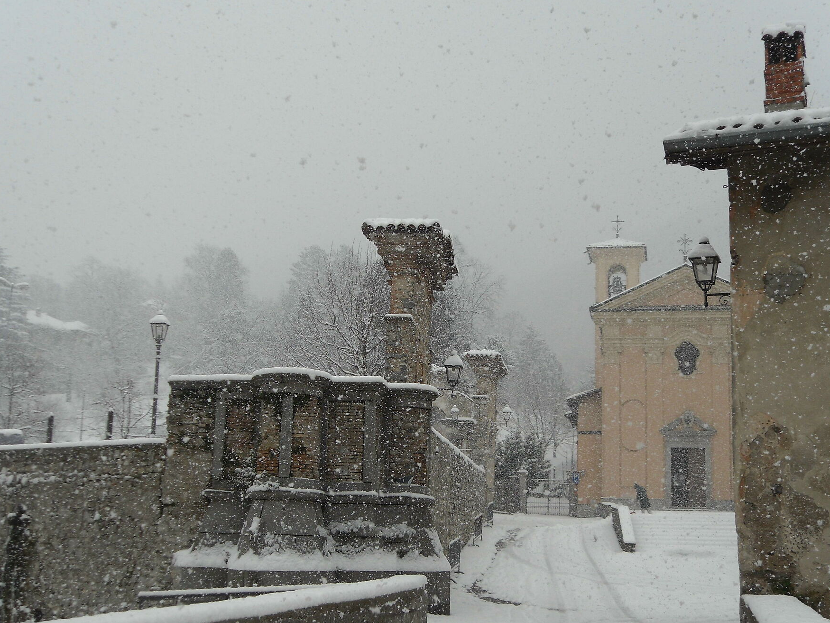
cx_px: 419
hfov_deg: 39.7
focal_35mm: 48
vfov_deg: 30.2
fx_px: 1151
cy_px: 384
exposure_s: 1/346
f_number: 3.5
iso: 80
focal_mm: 6.3
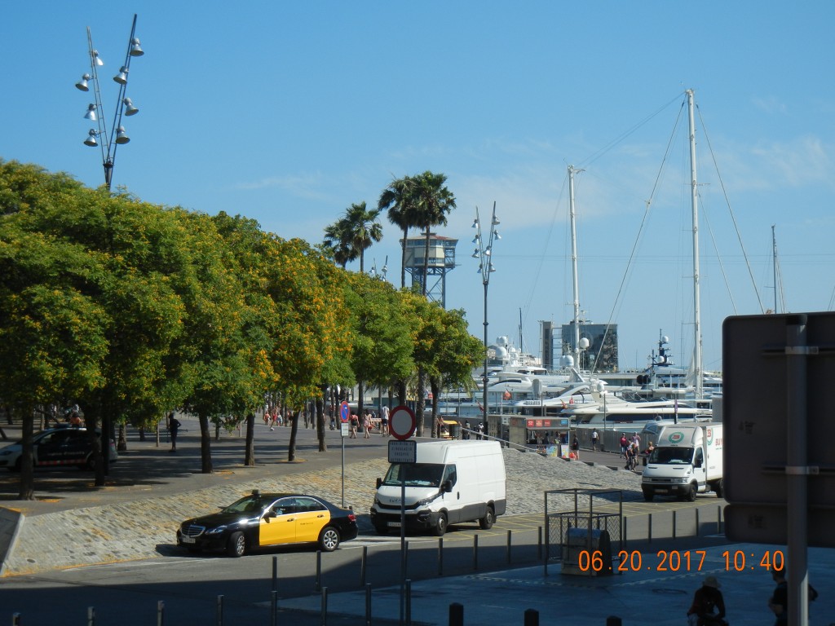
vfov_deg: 19.1
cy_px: 313
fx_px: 1857
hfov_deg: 25.3
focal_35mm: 77
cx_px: 418
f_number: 8.6
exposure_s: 1/347
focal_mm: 13.9
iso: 160
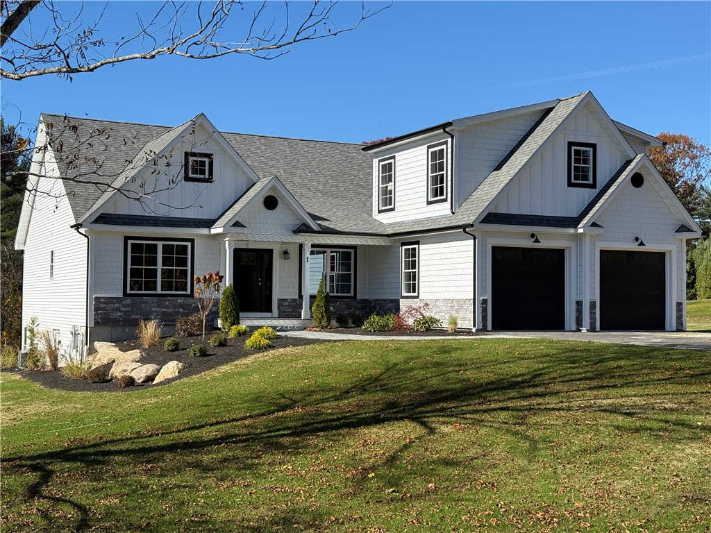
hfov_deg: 39.7
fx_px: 986
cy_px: 266
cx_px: 356
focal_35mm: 48
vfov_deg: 30.3
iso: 80
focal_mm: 6.76
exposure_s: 1/4098
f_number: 1.78
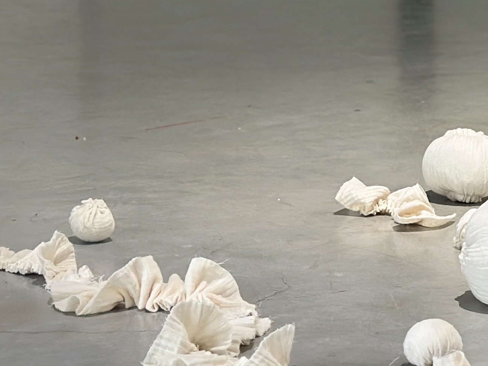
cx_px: 728
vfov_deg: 9.9
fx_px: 2100
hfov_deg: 12.6
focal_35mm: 149
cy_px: -2
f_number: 1.78
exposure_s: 1/60
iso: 200
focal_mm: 6.86
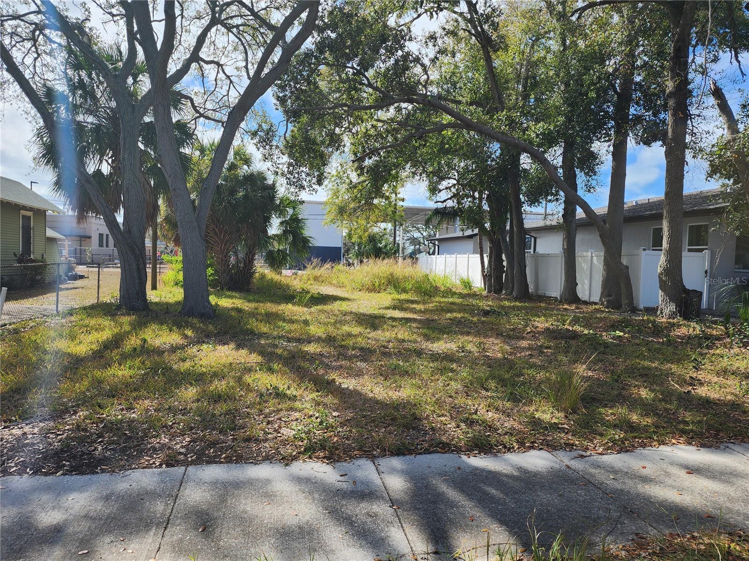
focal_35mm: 23
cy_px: 280
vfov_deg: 58.9
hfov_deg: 73.9
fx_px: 498
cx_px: 374
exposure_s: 1/719
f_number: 1.8
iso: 12
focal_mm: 6.4
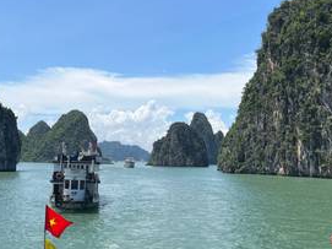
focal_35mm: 46
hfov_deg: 41.2
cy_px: 166
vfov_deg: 31.3
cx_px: 143
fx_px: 441
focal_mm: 5.1
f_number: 1.6
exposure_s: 1/5076
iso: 50
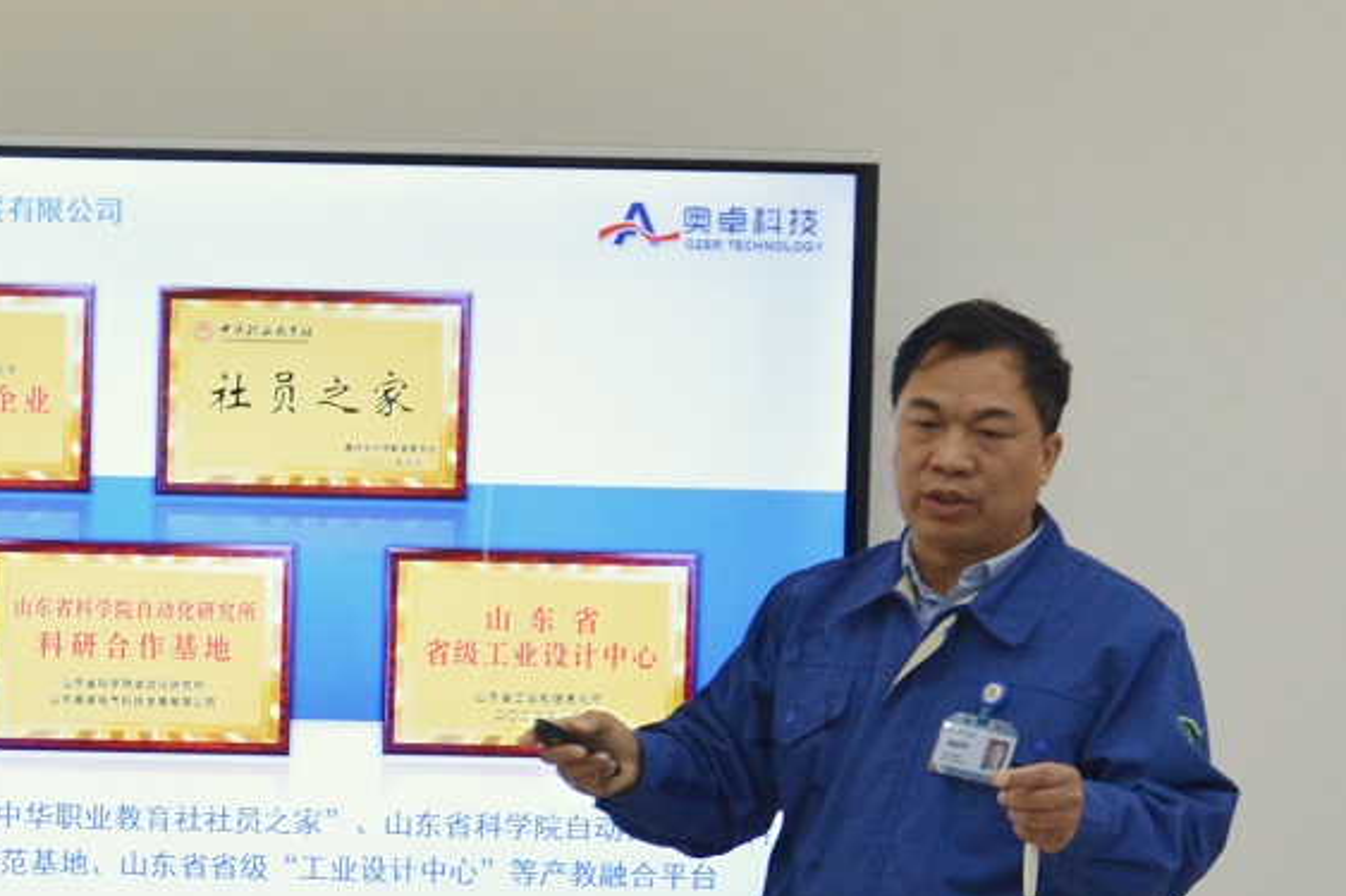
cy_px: 968
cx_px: -93
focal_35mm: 174
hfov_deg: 11.7
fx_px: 6503
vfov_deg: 7.8
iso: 560
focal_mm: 34
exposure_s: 1/60
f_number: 4.2
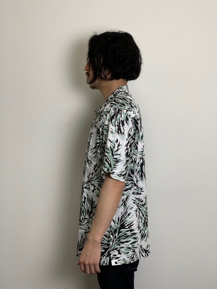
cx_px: 108
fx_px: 435
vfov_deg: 36.8
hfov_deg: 28.0
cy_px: 144
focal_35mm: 52
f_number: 2.4
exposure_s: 1/120
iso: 80
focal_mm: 6
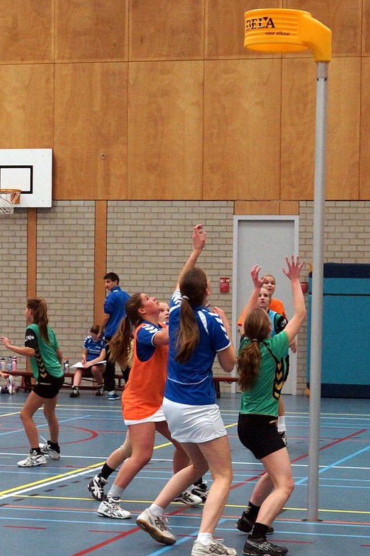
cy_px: 245
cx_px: 138
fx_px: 818
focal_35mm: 53
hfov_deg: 25.4
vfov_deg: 37.5
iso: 1000
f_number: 2.8
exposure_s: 1/250
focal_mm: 26
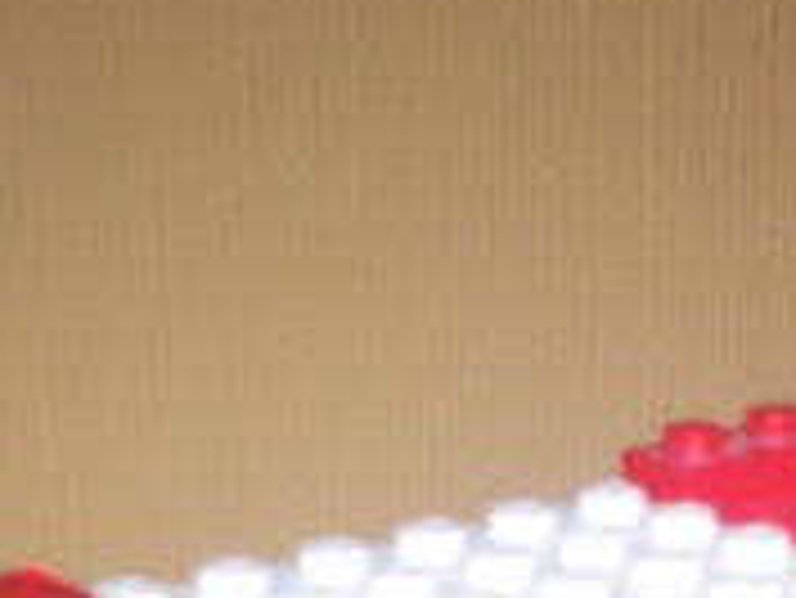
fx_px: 2991
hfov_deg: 15.0
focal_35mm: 130
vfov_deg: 10.8
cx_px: 747
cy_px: 1012
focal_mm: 6
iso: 140
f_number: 4.5
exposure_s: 1/170
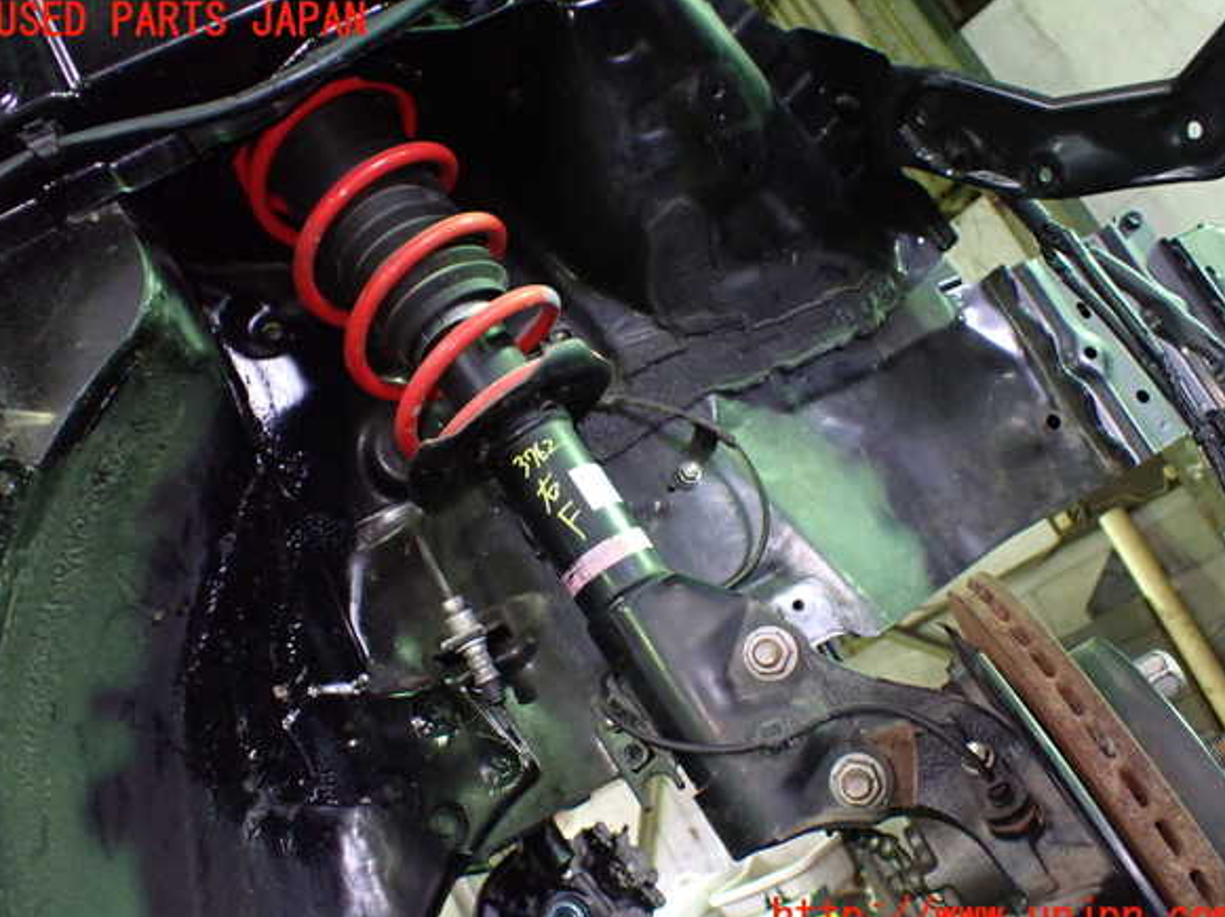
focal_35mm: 31
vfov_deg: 45.4
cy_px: 470
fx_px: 1096
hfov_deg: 58.4
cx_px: 616
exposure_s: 1/30
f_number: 2.3
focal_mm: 5.4
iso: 1000
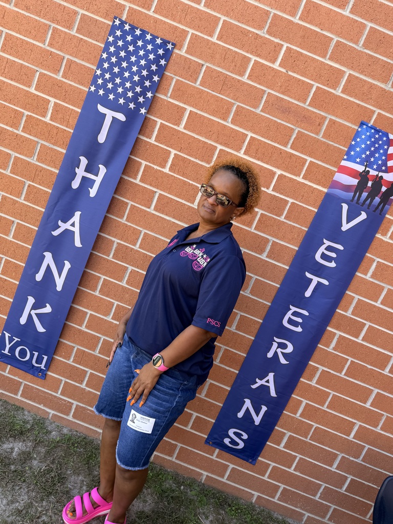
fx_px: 363
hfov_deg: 56.8
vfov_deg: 71.6
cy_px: 262
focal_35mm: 24
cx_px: 196
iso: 80
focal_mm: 6.76
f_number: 1.78
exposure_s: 1/353
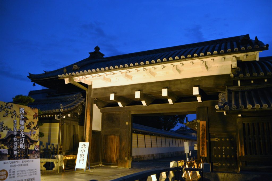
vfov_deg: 47.9
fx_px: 204
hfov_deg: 67.4
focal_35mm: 27
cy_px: 90
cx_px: 136
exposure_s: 1/30
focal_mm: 18
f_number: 3.5
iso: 1250
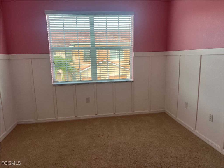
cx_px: 112
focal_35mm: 26
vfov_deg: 53.1
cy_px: 84
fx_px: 168
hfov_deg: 67.3
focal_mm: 5.7
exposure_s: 1/121
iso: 100
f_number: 1.5
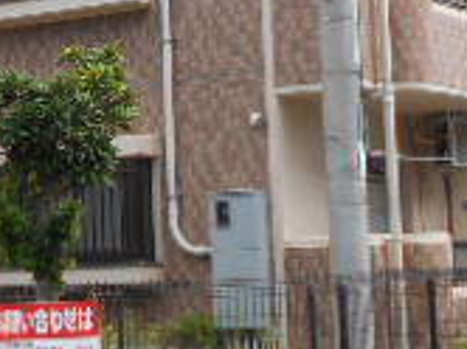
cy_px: -8
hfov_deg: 16.9
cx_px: 104
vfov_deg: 12.6
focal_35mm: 116
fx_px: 1563
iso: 80
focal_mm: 5.1
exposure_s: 1/640
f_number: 3.4
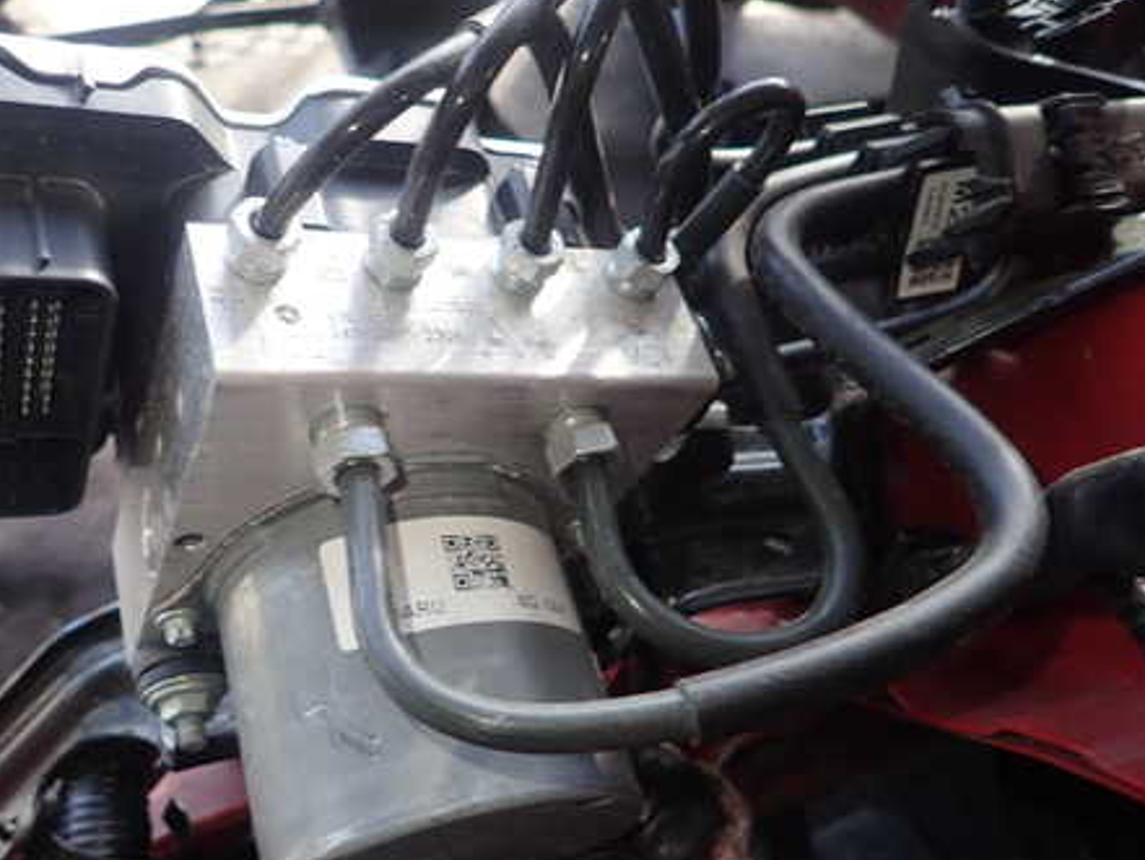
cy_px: 507
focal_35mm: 34
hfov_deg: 53.1
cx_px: 400
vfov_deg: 41.7
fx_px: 1125
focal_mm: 4.5
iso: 160
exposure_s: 1/60
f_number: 2
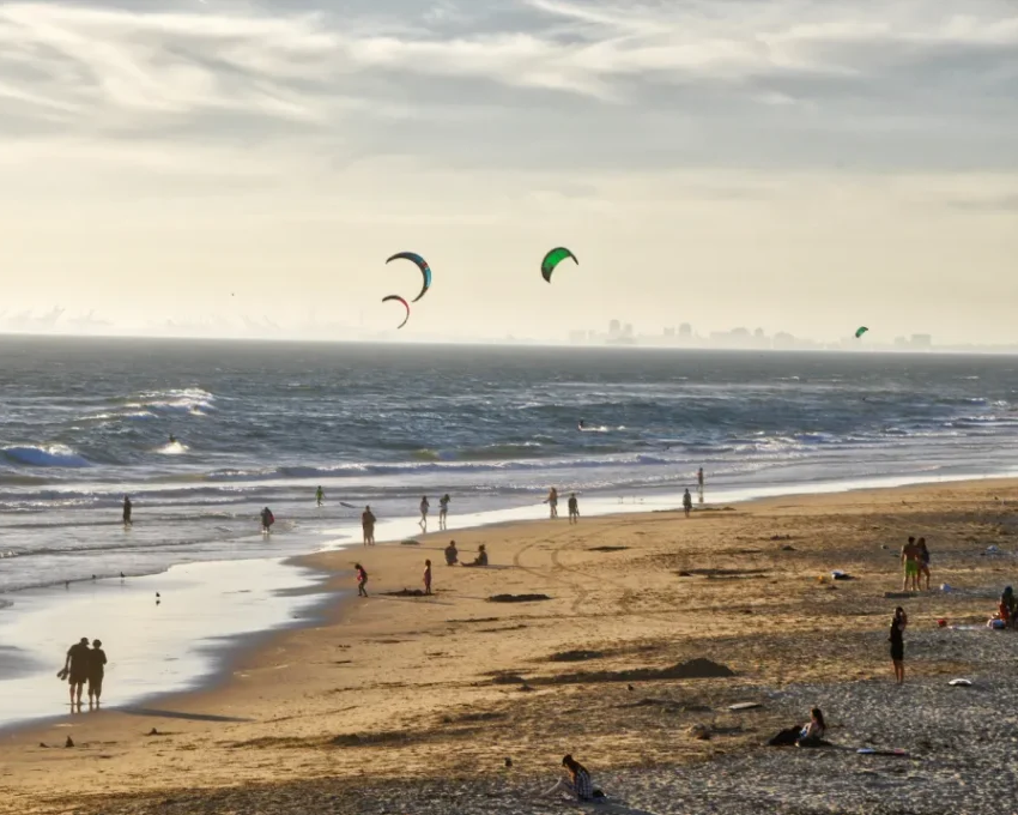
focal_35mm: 156
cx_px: 406
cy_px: 408
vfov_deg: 9.9
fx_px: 4700
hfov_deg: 12.4
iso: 100
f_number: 10
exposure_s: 1/400
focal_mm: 92
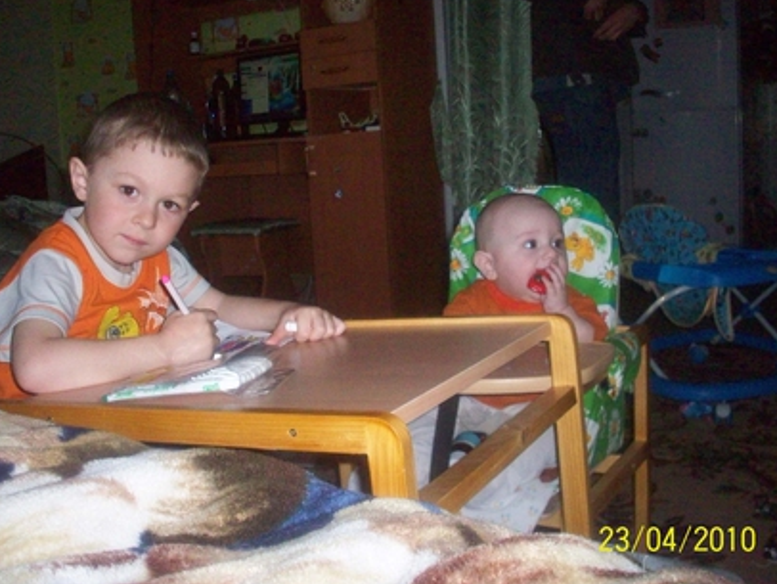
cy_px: 278
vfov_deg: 35.2
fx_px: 921
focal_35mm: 41
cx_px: 387
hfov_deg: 45.7
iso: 400
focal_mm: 6.2
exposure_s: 1/512
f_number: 2.8
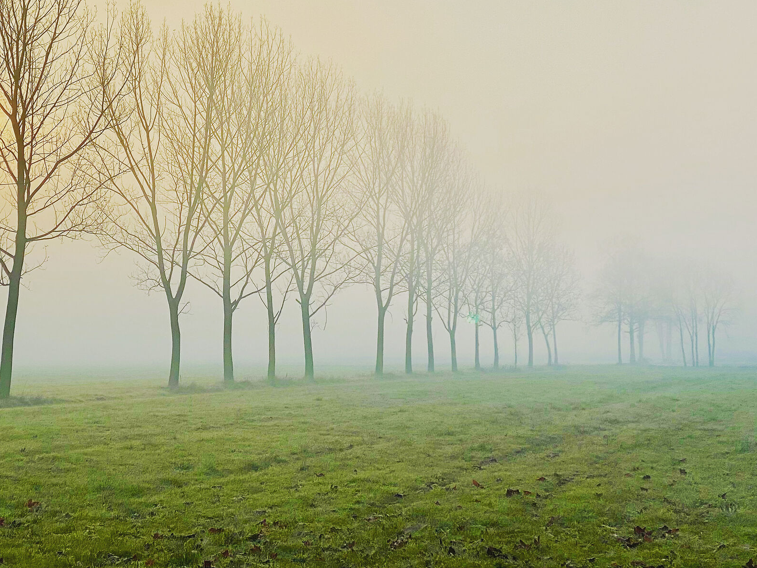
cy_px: 200
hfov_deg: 24.5
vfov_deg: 18.6
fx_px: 1728
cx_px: 225
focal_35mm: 79
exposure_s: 1/2083
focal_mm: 6
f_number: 2
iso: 20
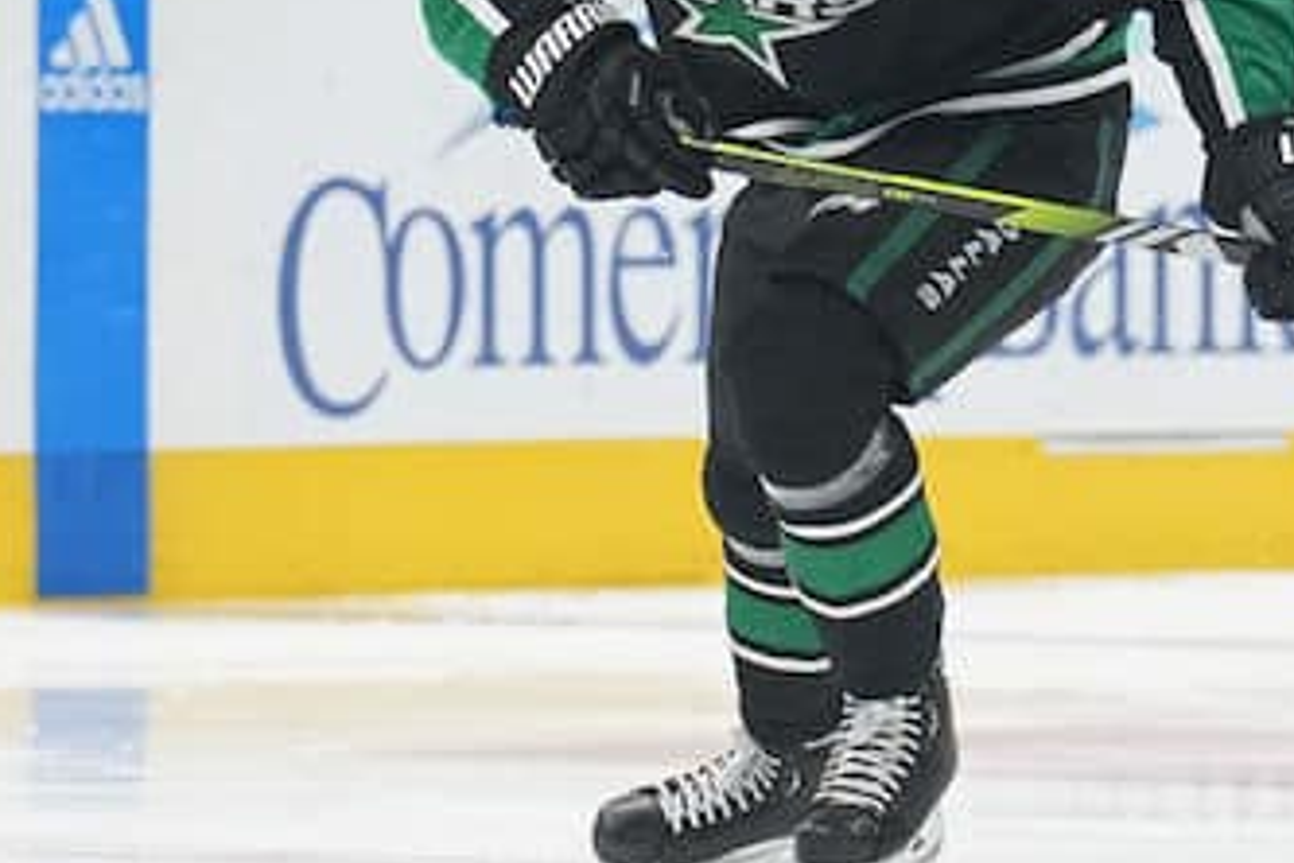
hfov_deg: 3.8
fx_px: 19444
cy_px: 222
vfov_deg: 2.5
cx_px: 956
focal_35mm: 541
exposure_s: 1/1000
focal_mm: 200
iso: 2000
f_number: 4
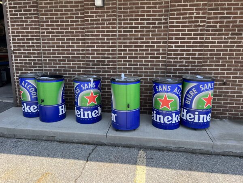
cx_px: 122
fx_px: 183
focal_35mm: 26
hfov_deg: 67.3
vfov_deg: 53.1
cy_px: 92
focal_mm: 5.7
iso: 50
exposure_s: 1/840
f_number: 1.5
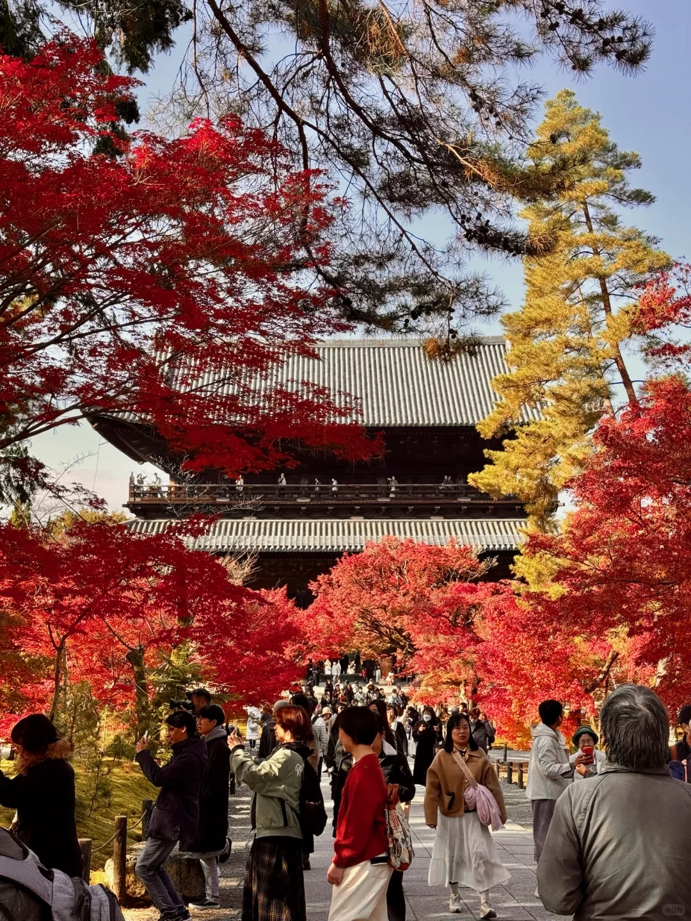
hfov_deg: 30.3
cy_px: 460
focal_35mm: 48
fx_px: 1278
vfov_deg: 39.7
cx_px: 346
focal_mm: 6.86
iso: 64
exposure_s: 1/1560
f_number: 1.78
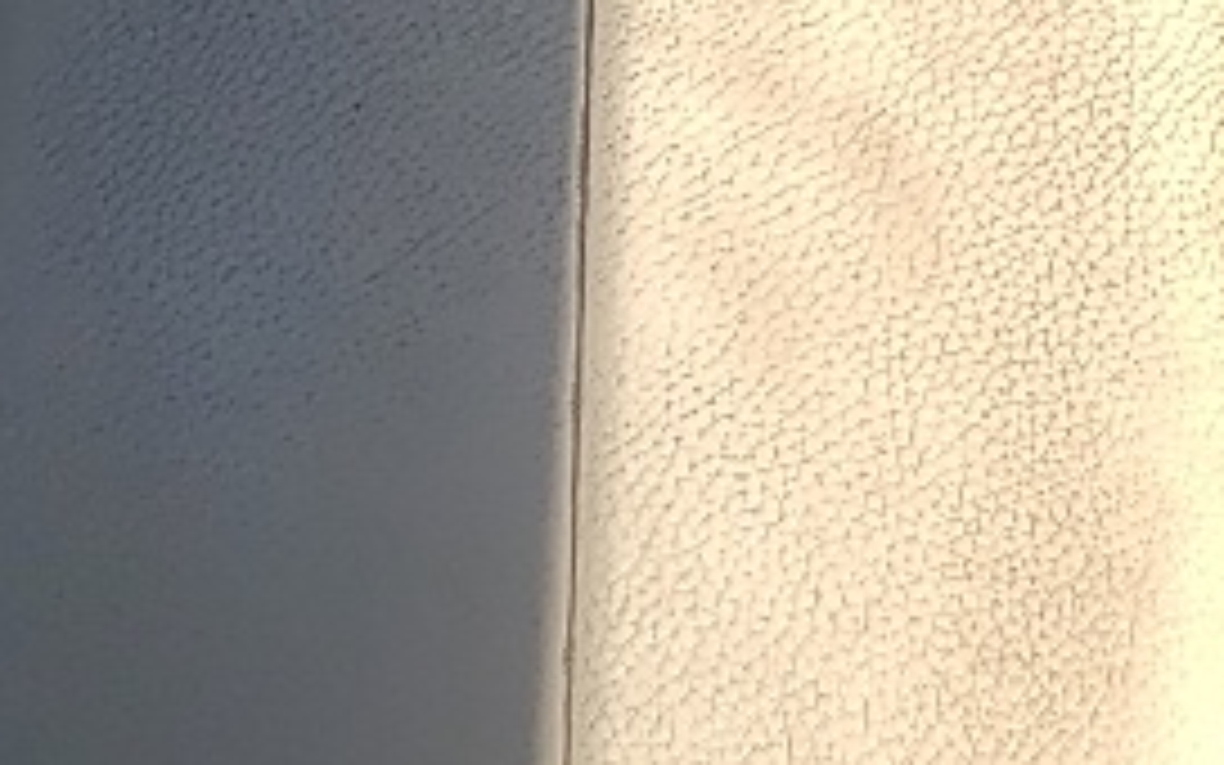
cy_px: -1382
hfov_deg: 12.9
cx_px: 500
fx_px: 5404
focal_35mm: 162
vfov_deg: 7.3
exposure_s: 1/455
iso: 50
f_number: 1.5
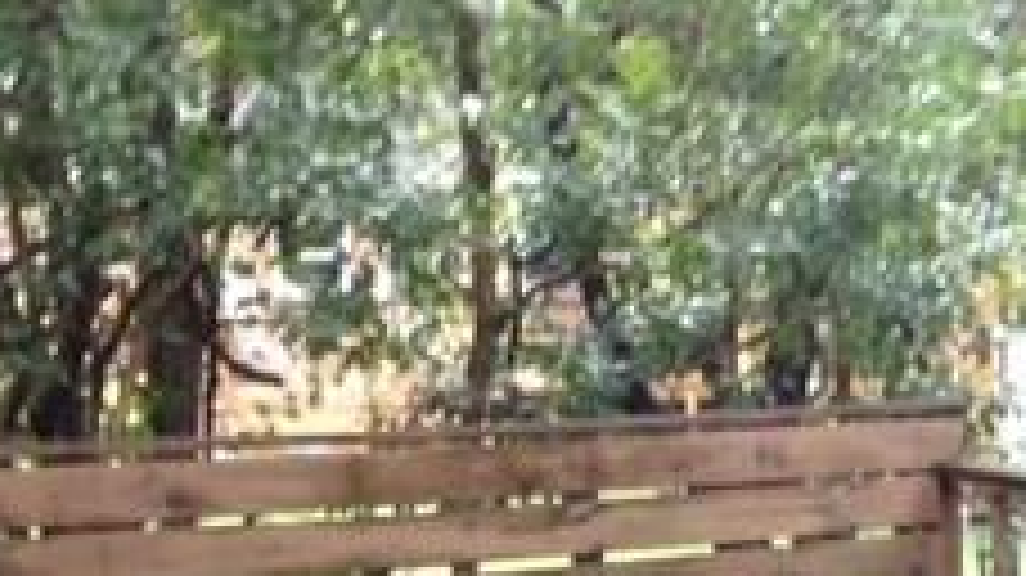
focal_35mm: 101
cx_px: 1138
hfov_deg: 20.2
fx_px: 2746
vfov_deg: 11.6
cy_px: 756
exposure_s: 1/30
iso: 50
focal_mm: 4.12
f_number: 2.4
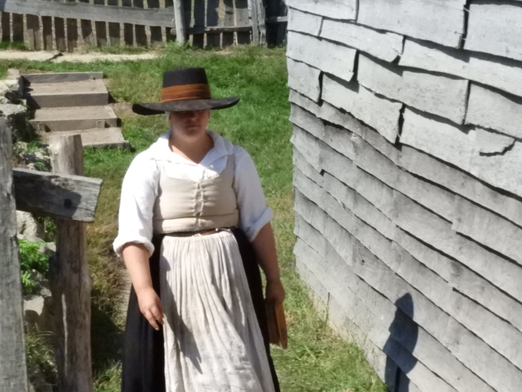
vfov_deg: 17.0
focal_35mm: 87
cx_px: 215
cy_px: 200
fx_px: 1312
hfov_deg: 22.5
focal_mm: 12.5
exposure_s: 1/3200
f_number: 8
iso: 1600
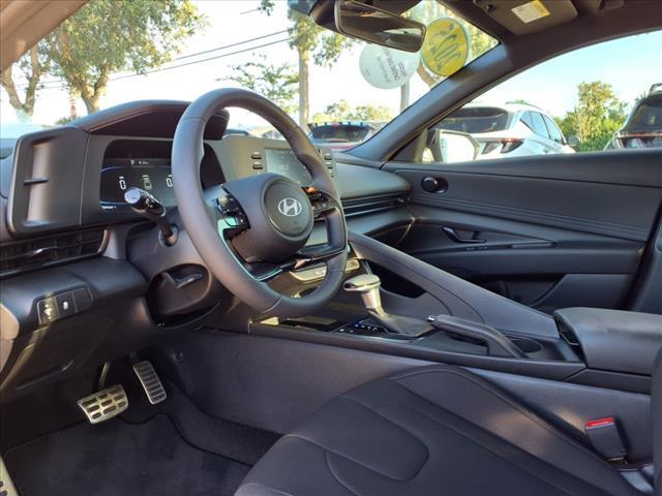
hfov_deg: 65.3
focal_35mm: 27
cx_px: 331
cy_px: 248
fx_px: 516
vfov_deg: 51.4
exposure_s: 1/60.2
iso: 40
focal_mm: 3.58
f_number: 1.9
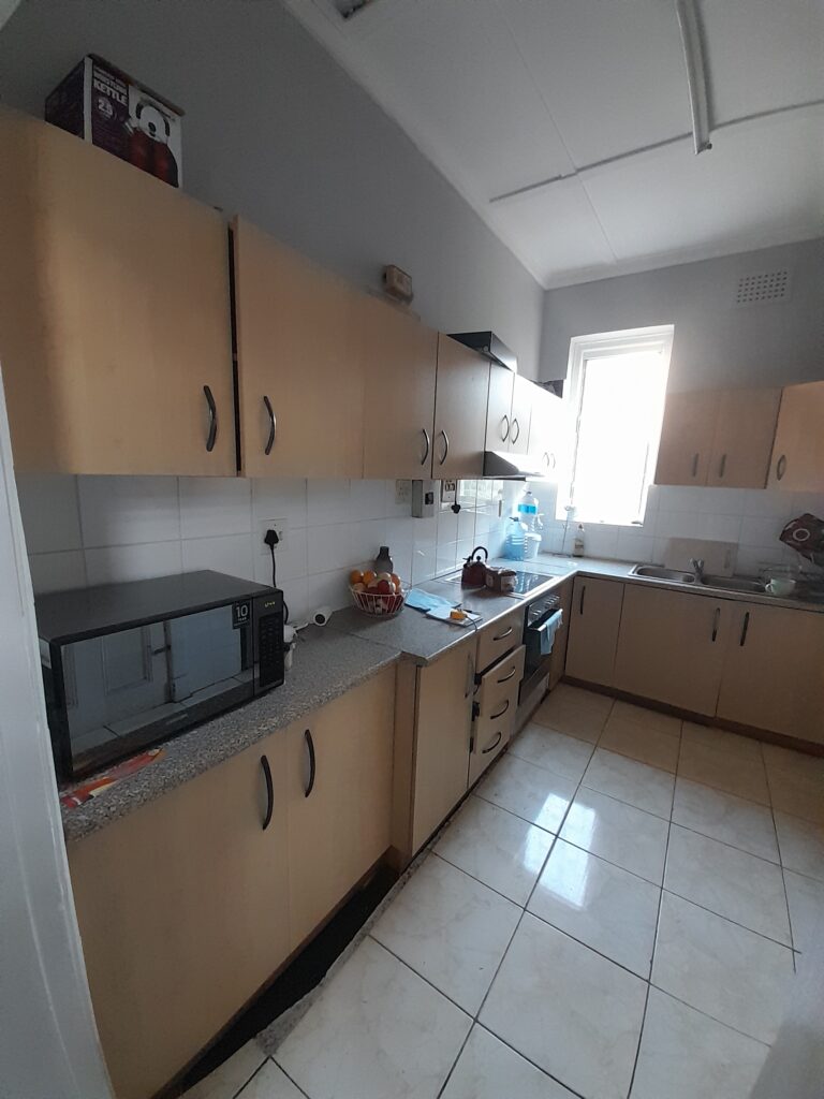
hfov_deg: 89.9
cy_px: 550
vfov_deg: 106.2
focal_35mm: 13
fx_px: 413
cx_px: 412
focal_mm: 1.13
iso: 320
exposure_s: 1/25
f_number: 2.2
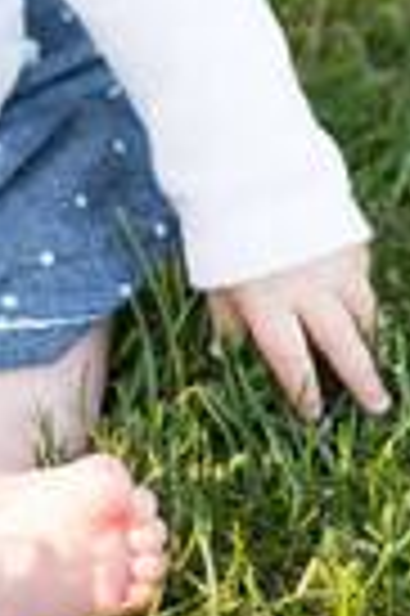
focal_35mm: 184
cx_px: -270
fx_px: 3151
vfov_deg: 10.4
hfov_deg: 7.3
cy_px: -589
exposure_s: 1/320
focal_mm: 35
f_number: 2.8
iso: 320
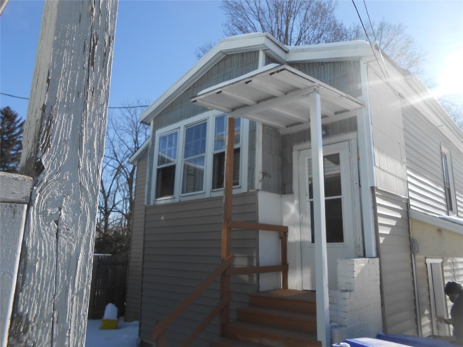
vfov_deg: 53.1
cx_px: 232
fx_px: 348
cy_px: 174
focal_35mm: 26
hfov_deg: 67.3
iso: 80
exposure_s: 1/640
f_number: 3.5
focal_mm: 4.6
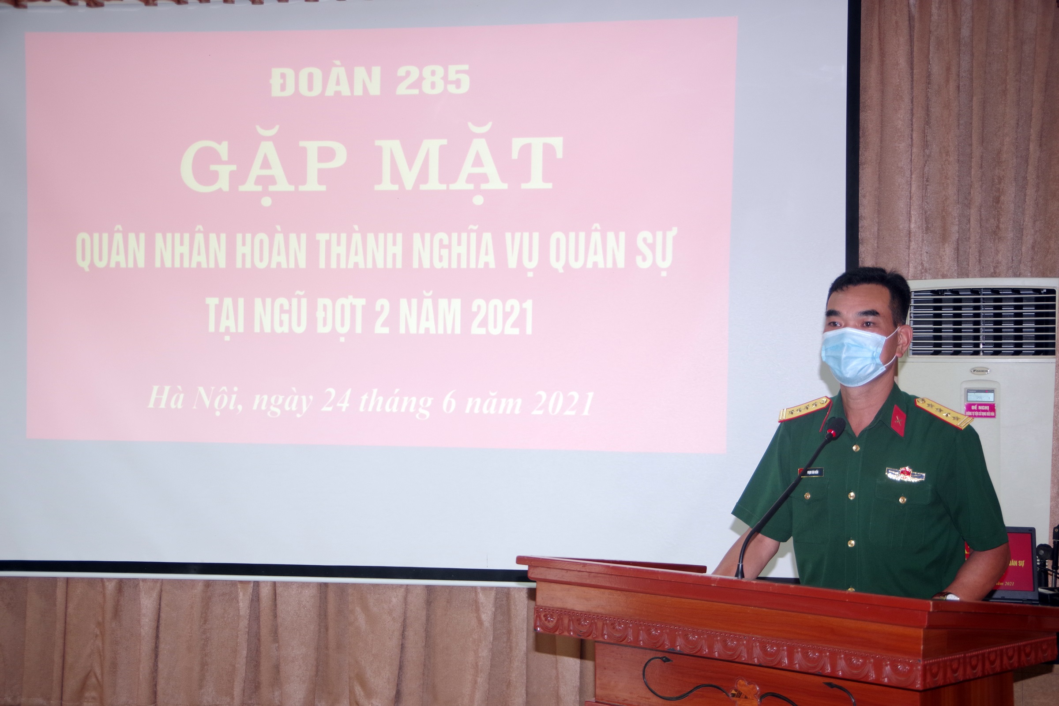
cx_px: 530
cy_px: 353
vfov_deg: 25.1
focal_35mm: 54
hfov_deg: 36.9
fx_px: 1588
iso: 400
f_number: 4.5
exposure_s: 1/40
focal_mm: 36
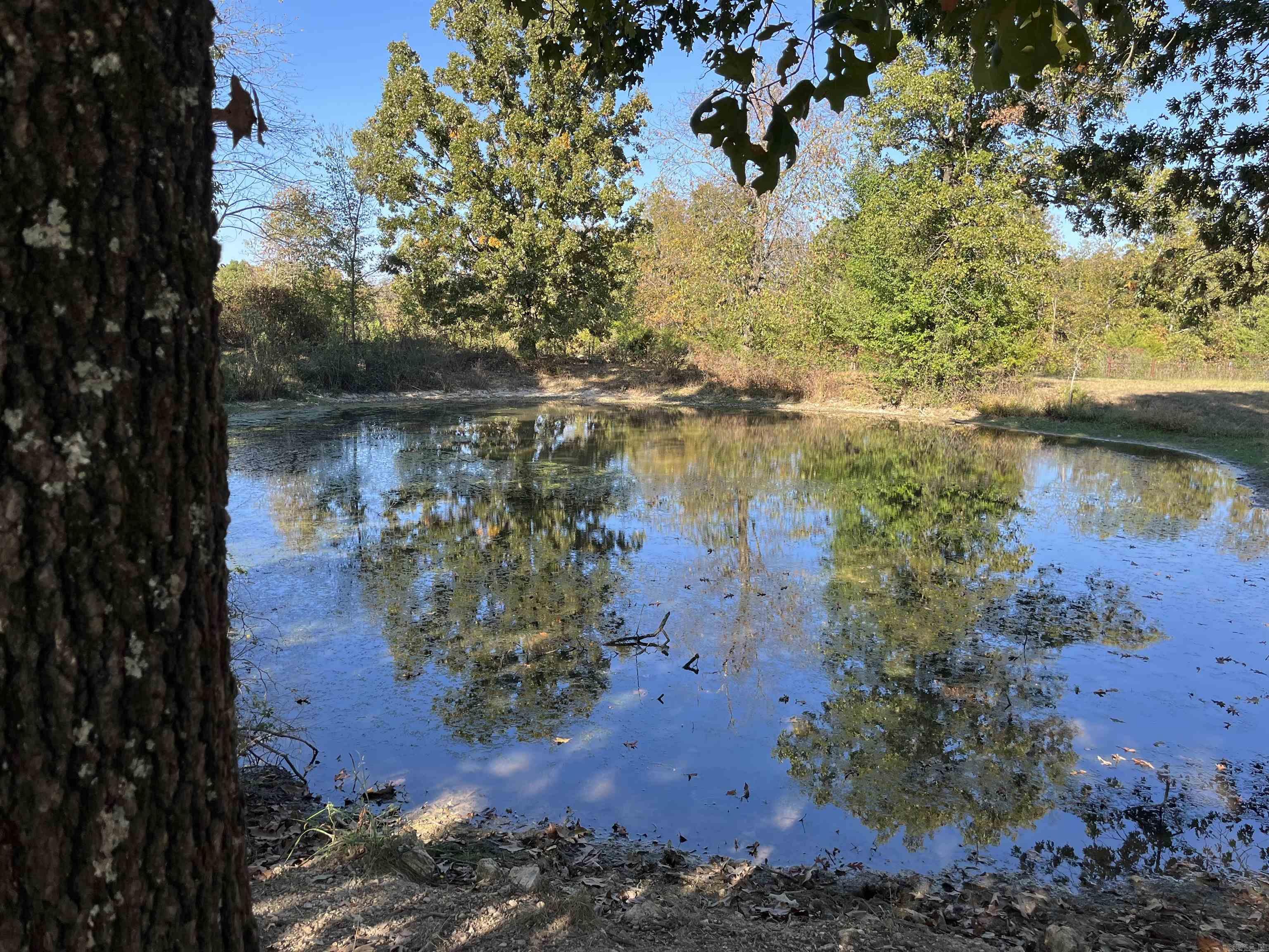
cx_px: 634
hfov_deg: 67.3
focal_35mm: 26
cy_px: 476
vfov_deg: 53.1
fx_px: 953
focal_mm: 5.1
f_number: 1.6
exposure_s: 1/756
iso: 50
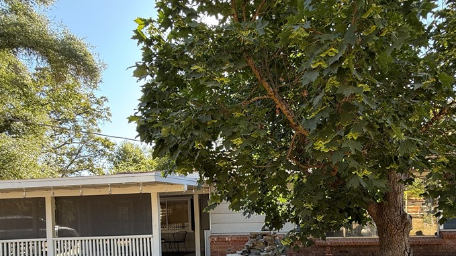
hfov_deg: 77.6
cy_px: 215
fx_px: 278
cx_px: 277
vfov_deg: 46.2
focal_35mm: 23
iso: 64
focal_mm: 2.22
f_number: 2.2
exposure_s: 1/125
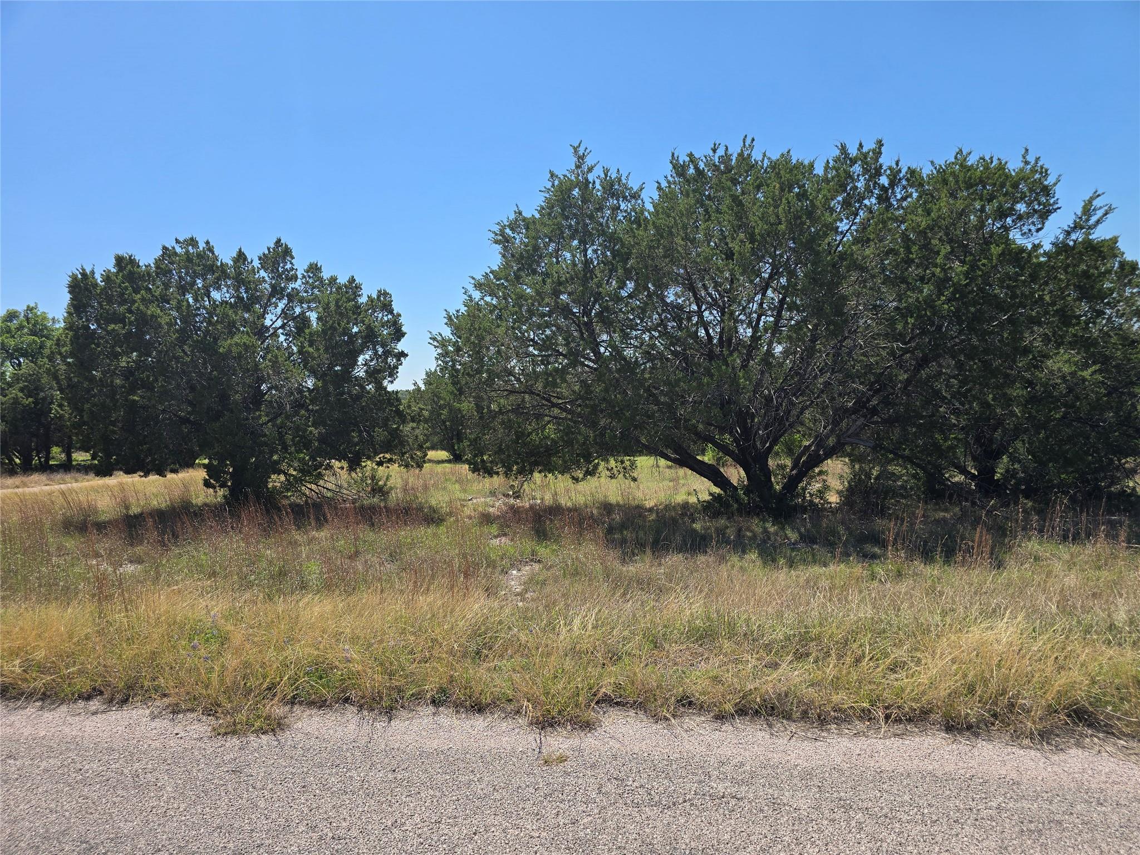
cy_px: 428
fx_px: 757
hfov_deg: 73.9
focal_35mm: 23
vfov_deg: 58.9
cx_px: 570
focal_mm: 6.3
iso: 12
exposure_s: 1/717
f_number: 1.7
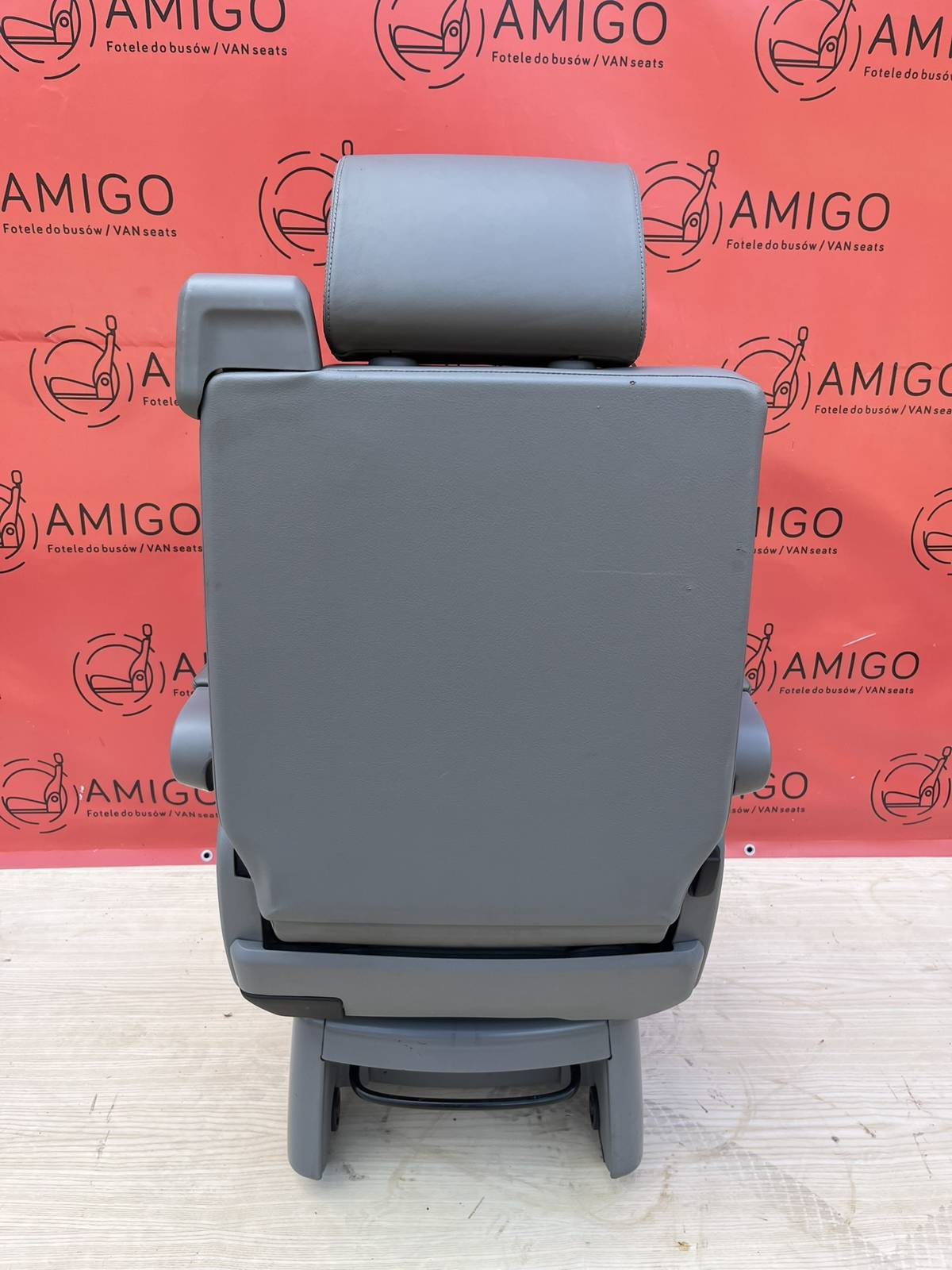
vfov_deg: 67.3
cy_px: 635
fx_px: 953
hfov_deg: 53.1
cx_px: 476
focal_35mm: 26
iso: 50
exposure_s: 1/592
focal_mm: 5.1
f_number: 1.6
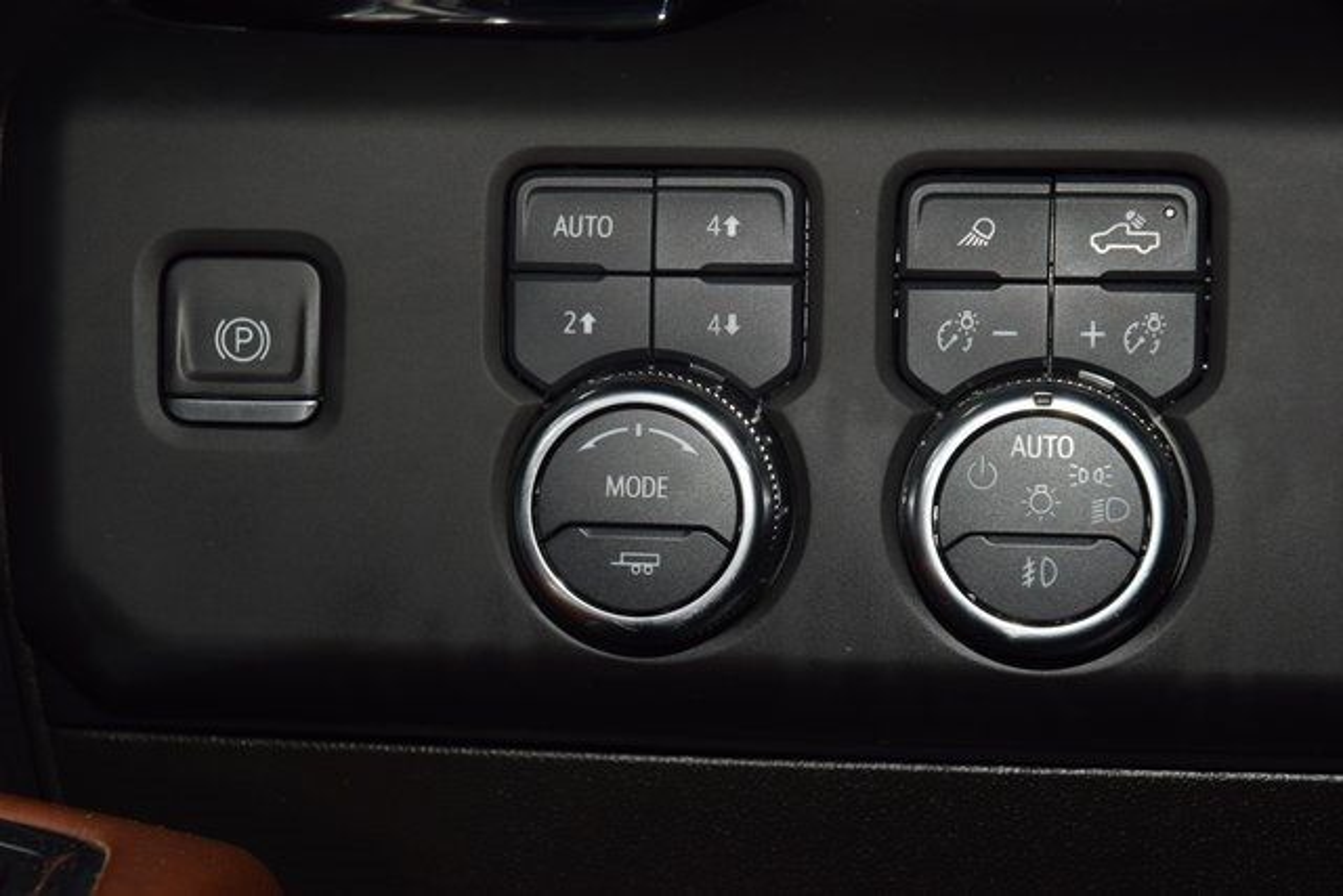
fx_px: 3918
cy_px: 448
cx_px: 672
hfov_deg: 19.5
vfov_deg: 13.0
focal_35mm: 105
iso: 100
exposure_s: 1/125
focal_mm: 70
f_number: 8
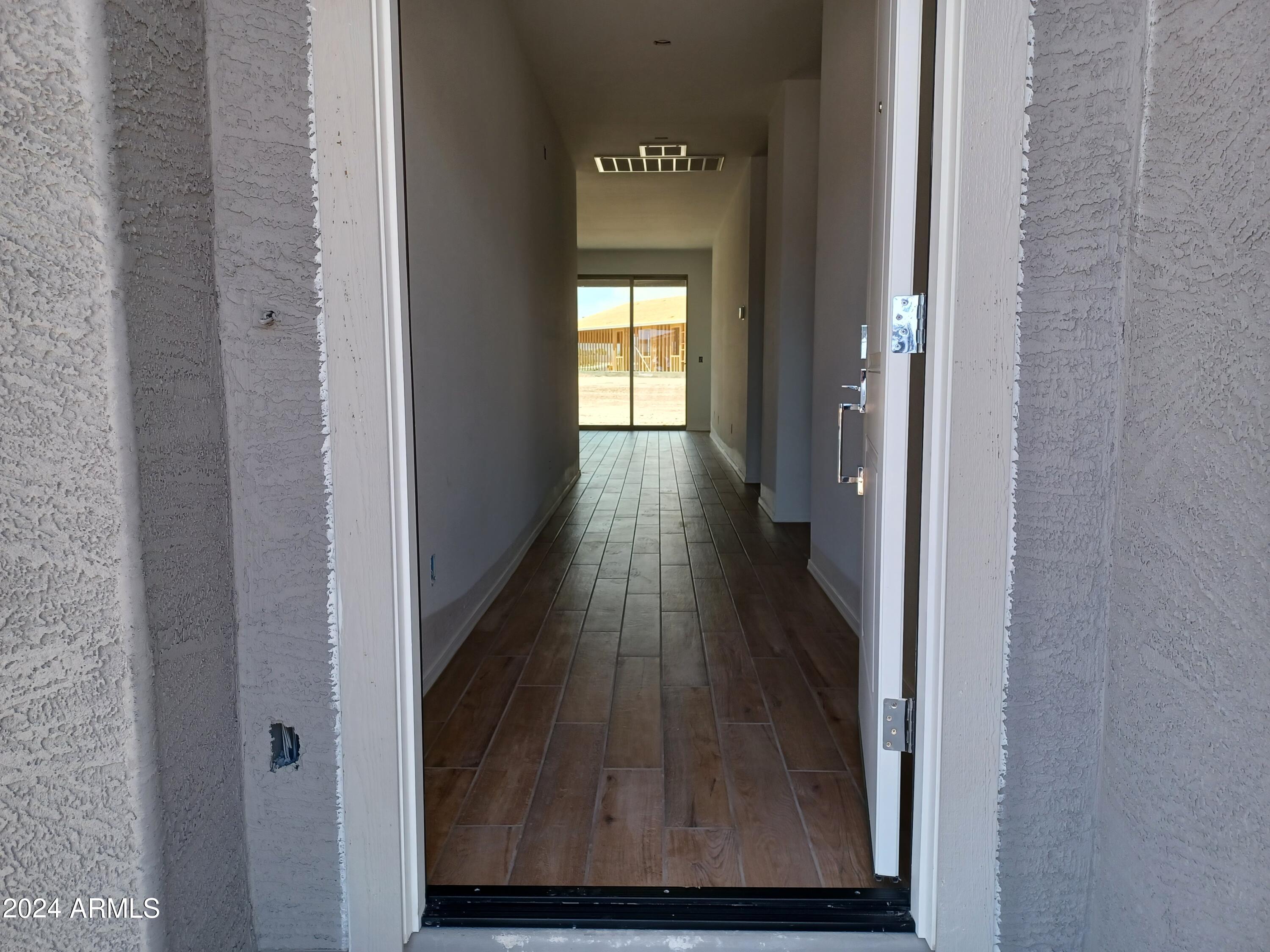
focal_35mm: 25
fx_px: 917
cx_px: 635
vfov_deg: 54.9
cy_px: 476
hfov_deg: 69.4
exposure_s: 1/100
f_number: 1.8
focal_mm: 4.6
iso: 50
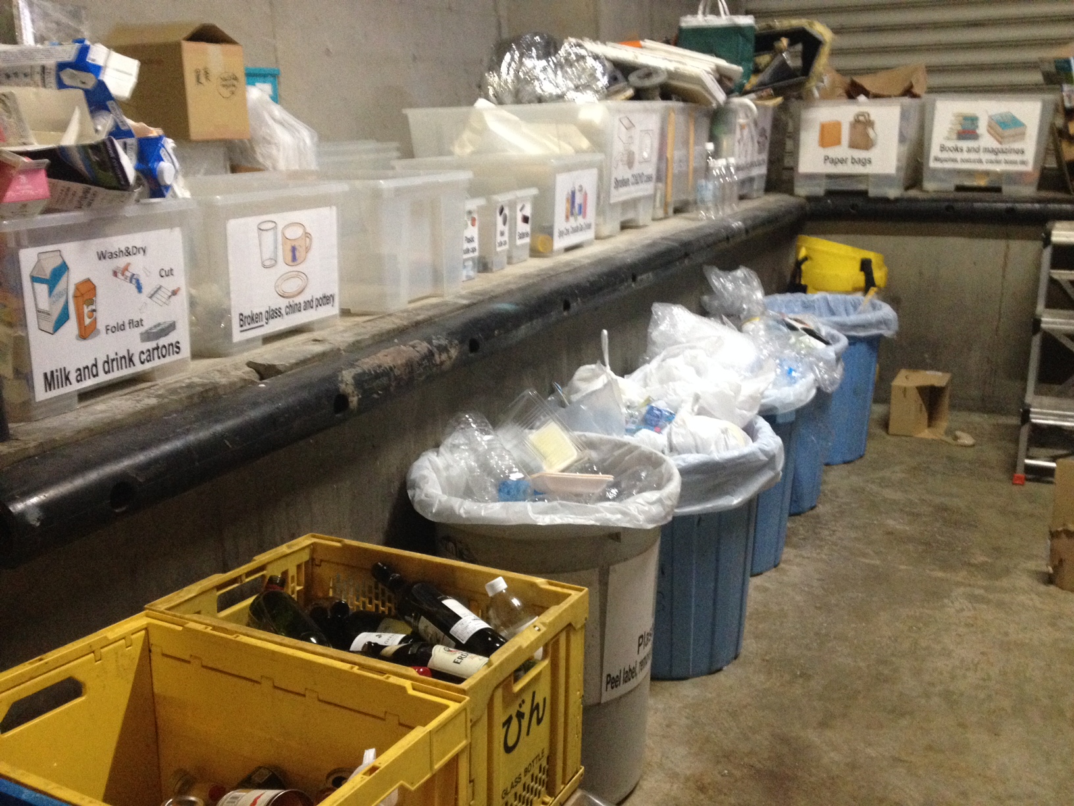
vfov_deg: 40.7
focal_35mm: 35
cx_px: 537
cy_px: 403
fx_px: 1086
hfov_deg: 52.6
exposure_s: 1/15
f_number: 2.4
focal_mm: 4.28
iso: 320
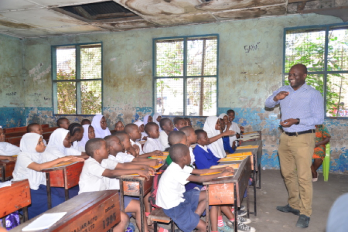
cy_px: 116
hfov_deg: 58.7
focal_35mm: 32
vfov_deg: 41.1
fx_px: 309
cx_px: 174
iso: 800
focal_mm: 32
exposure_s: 1/60
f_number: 5
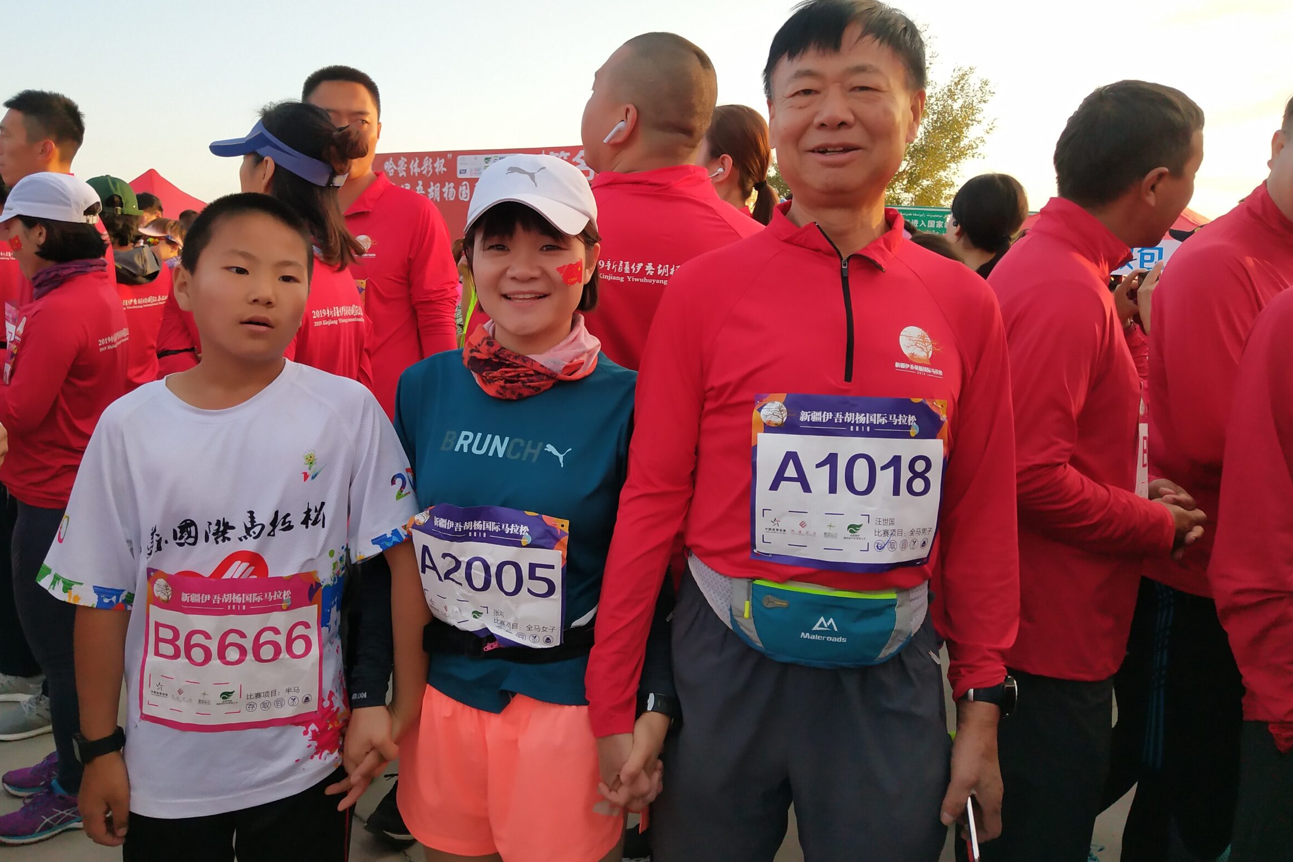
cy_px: 360
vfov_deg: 38.8
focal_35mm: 34
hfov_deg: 55.7
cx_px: 593
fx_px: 1221
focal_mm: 3.95
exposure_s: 1/403
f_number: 1.8
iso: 132
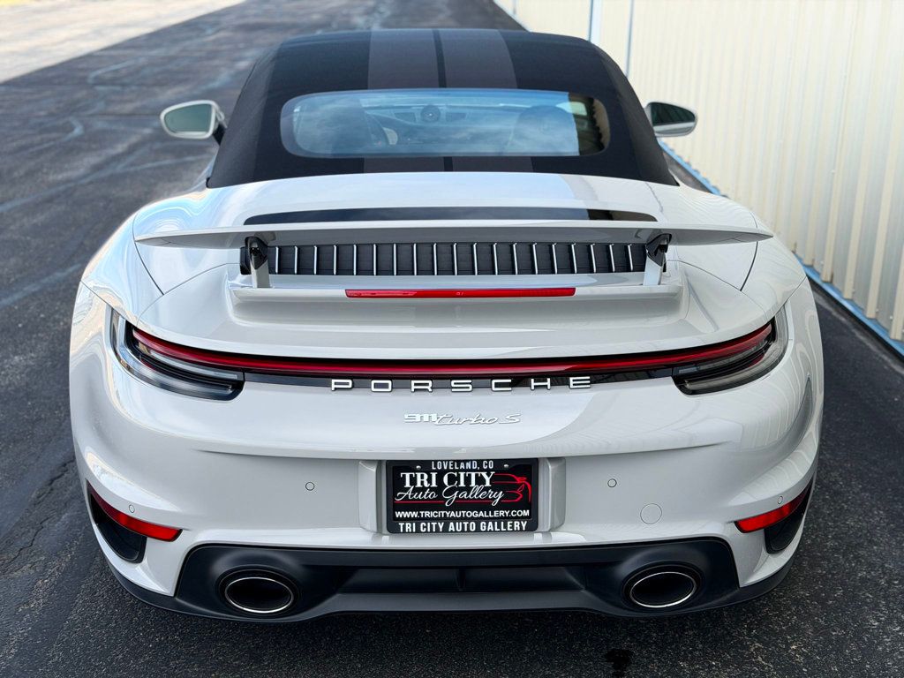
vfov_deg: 30.3
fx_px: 1254
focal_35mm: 48
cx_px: 452
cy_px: 339
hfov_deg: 39.7
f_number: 1.78
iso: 64
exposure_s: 1/1149
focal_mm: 6.76
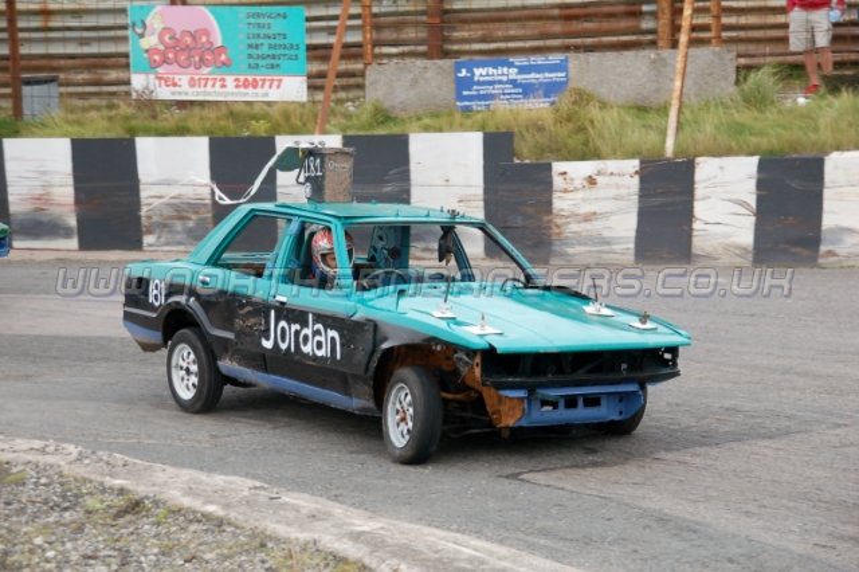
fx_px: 2325
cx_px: 430
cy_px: 286
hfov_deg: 20.9
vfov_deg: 14.0
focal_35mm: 98
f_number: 5.3
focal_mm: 65
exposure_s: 1/500
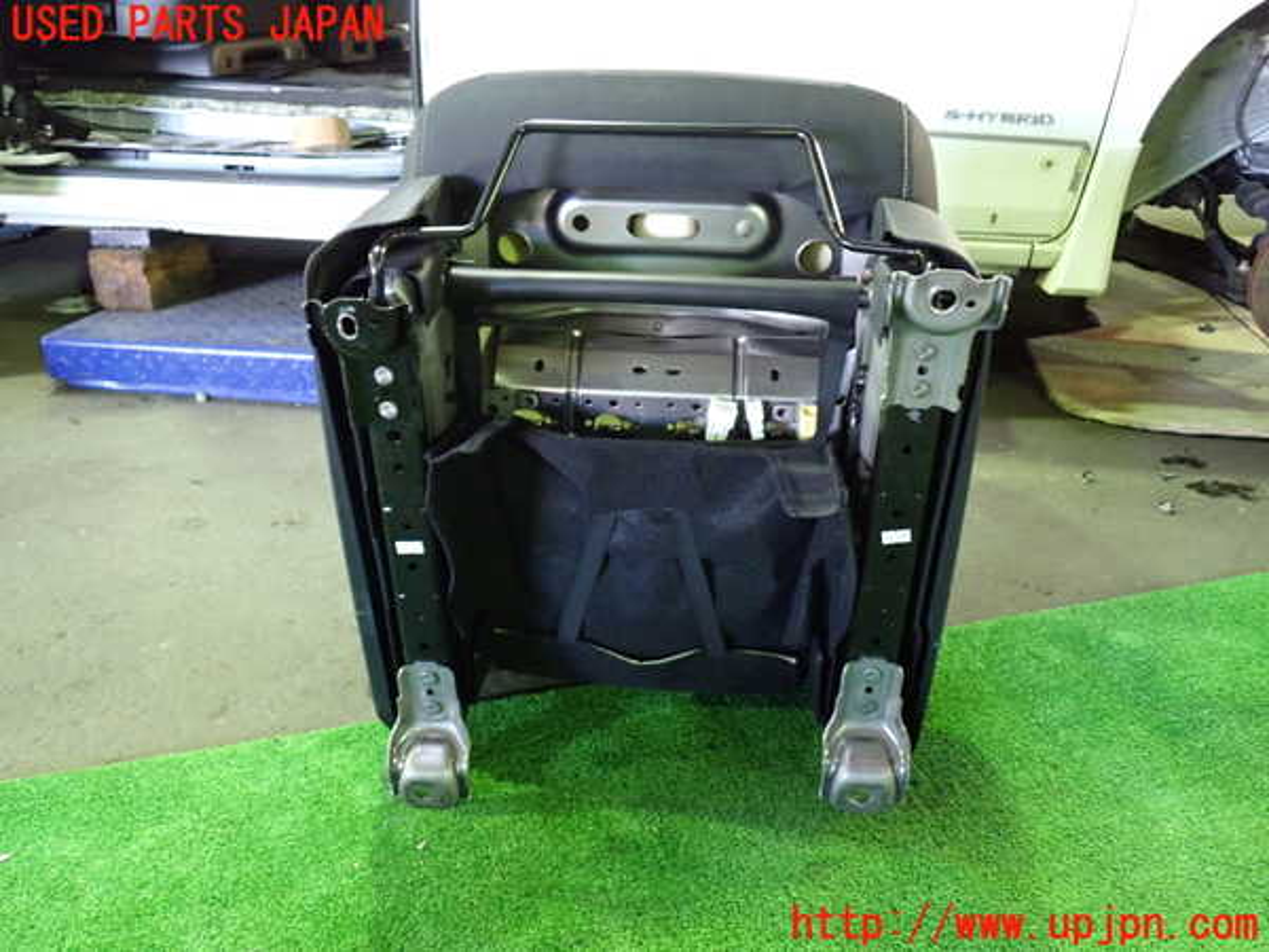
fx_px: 1100
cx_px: 634
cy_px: 476
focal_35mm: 30
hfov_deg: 60.0
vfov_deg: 46.8
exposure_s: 1/20
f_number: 2.3
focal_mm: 5.4
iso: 800
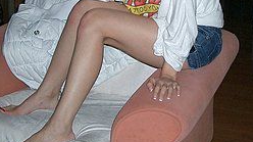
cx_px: 152
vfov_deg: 15.4
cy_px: 4
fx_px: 516
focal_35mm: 77
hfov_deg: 27.5
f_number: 2.6
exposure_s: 1/40
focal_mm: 5.8
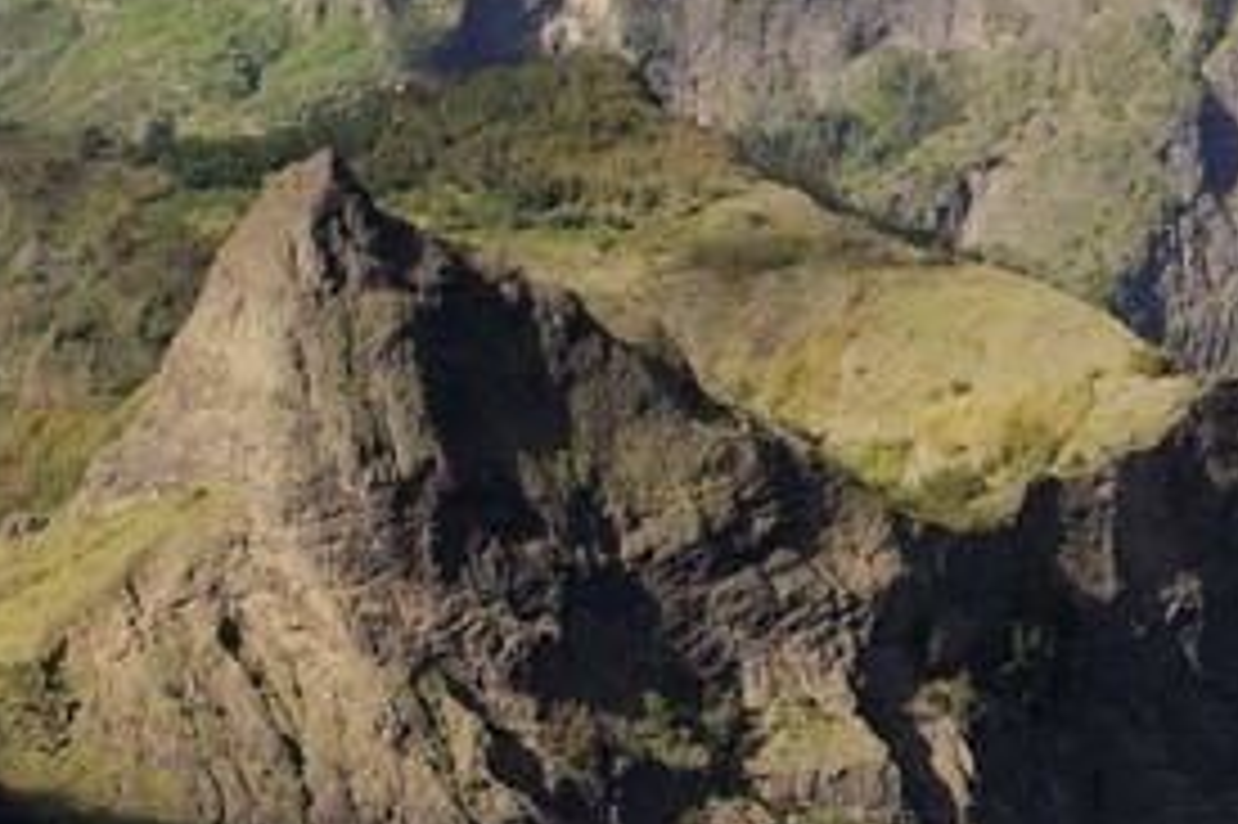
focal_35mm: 244
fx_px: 8386
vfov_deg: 5.6
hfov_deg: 7.6
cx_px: -2111
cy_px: -77
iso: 800
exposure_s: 1/1000
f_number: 9
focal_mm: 42
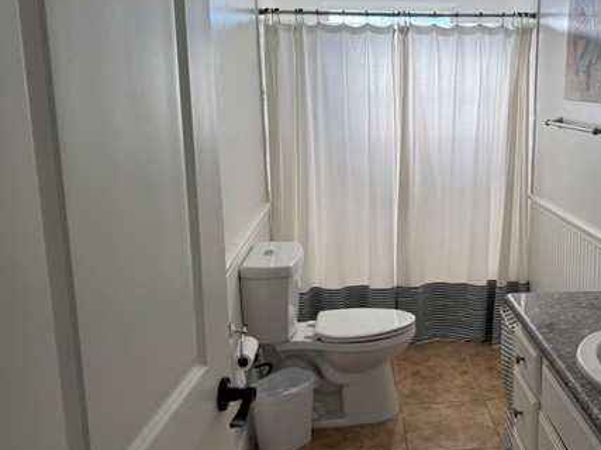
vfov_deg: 39.6
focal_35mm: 36
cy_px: 210
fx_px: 625
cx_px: 428
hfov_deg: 49.9
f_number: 1.78
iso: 80
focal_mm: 6.76
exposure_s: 1/514
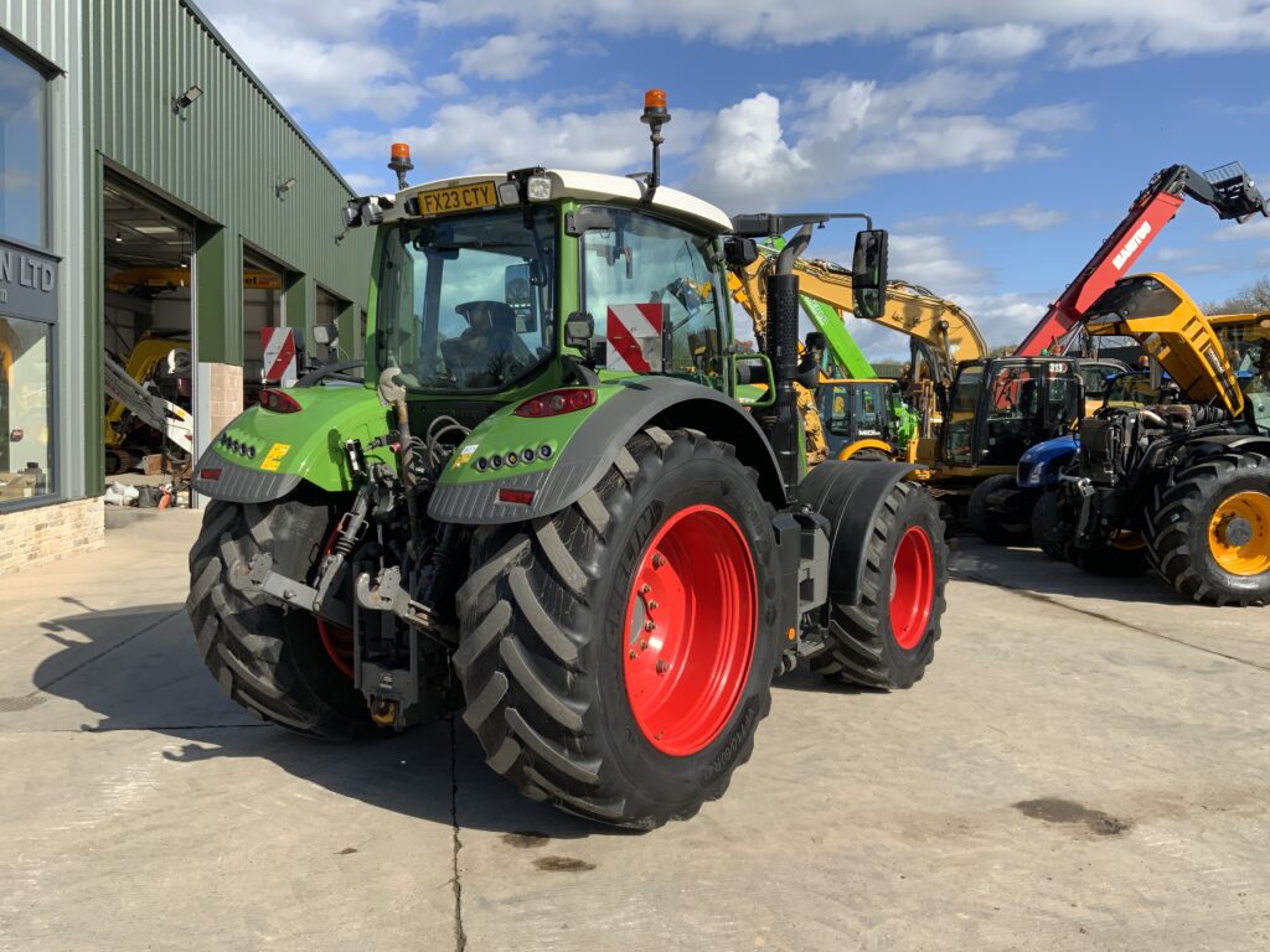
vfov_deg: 48.2
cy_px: 476
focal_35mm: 29
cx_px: 635
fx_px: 1064
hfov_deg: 61.7
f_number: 1.8
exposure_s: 1/1626
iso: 16
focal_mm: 3
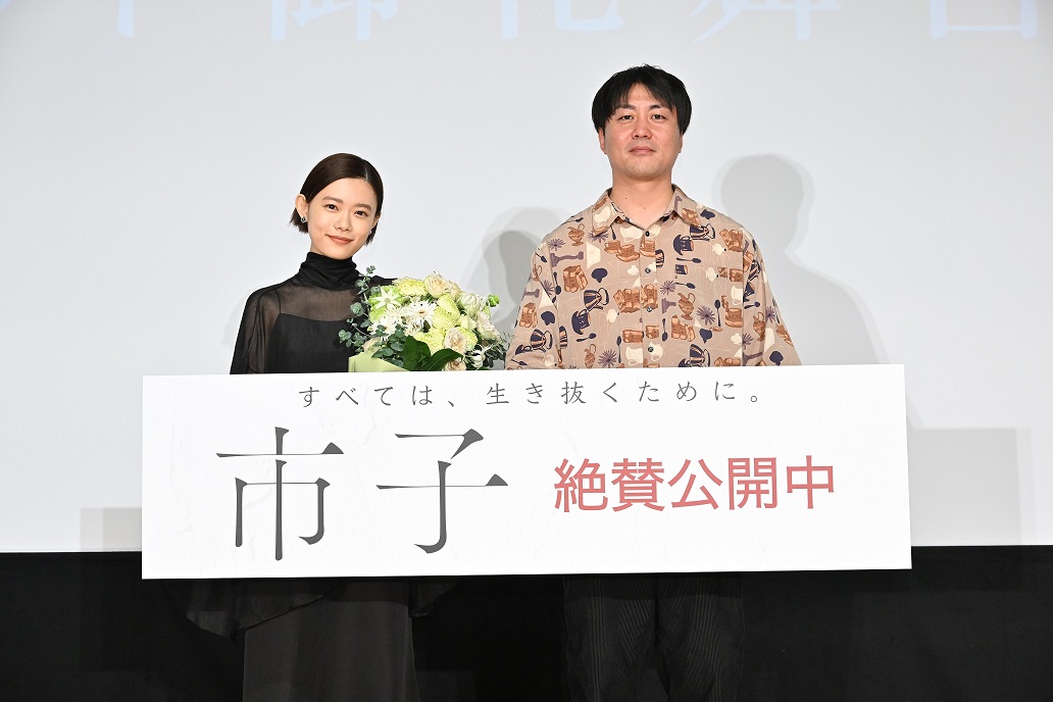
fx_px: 1726
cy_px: 351
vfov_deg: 23.0
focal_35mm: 59
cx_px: 526
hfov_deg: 33.9
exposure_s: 1/200
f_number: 6
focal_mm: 59
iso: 2500
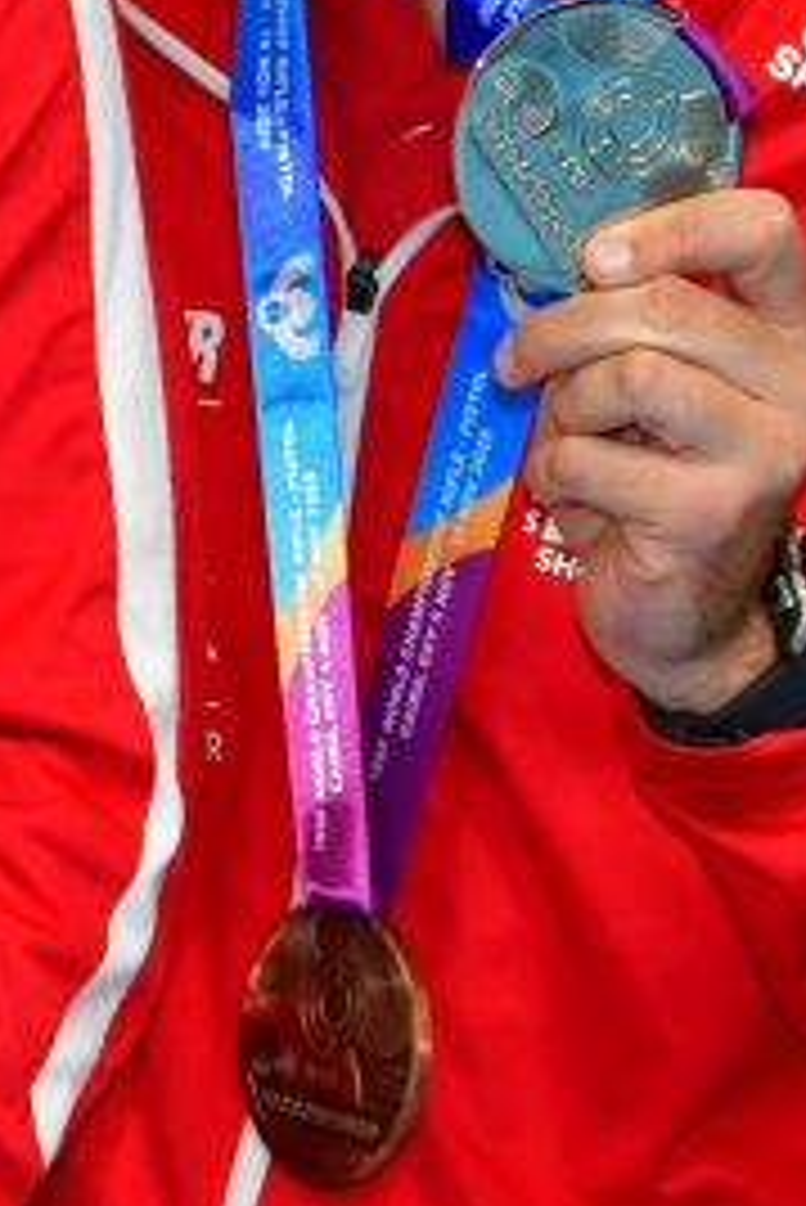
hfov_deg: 2.2
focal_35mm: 626
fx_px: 20994
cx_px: -806
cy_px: -495
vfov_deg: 3.3
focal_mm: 140
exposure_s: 1/100
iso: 1000
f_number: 5.6
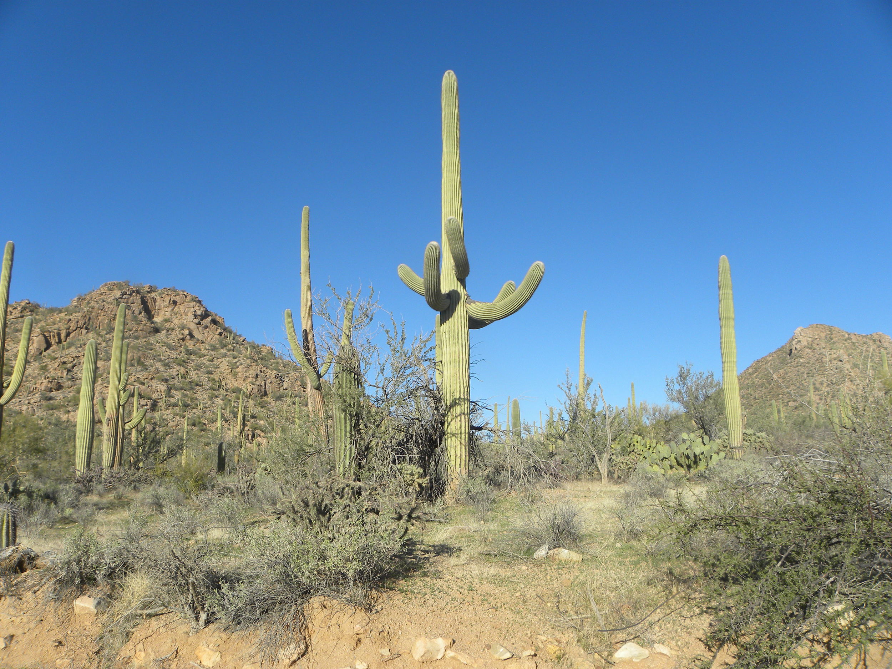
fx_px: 670
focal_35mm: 26
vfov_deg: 53.1
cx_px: 446
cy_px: 334
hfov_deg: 67.3
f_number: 5.6
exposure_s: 1/314
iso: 64
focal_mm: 4.6
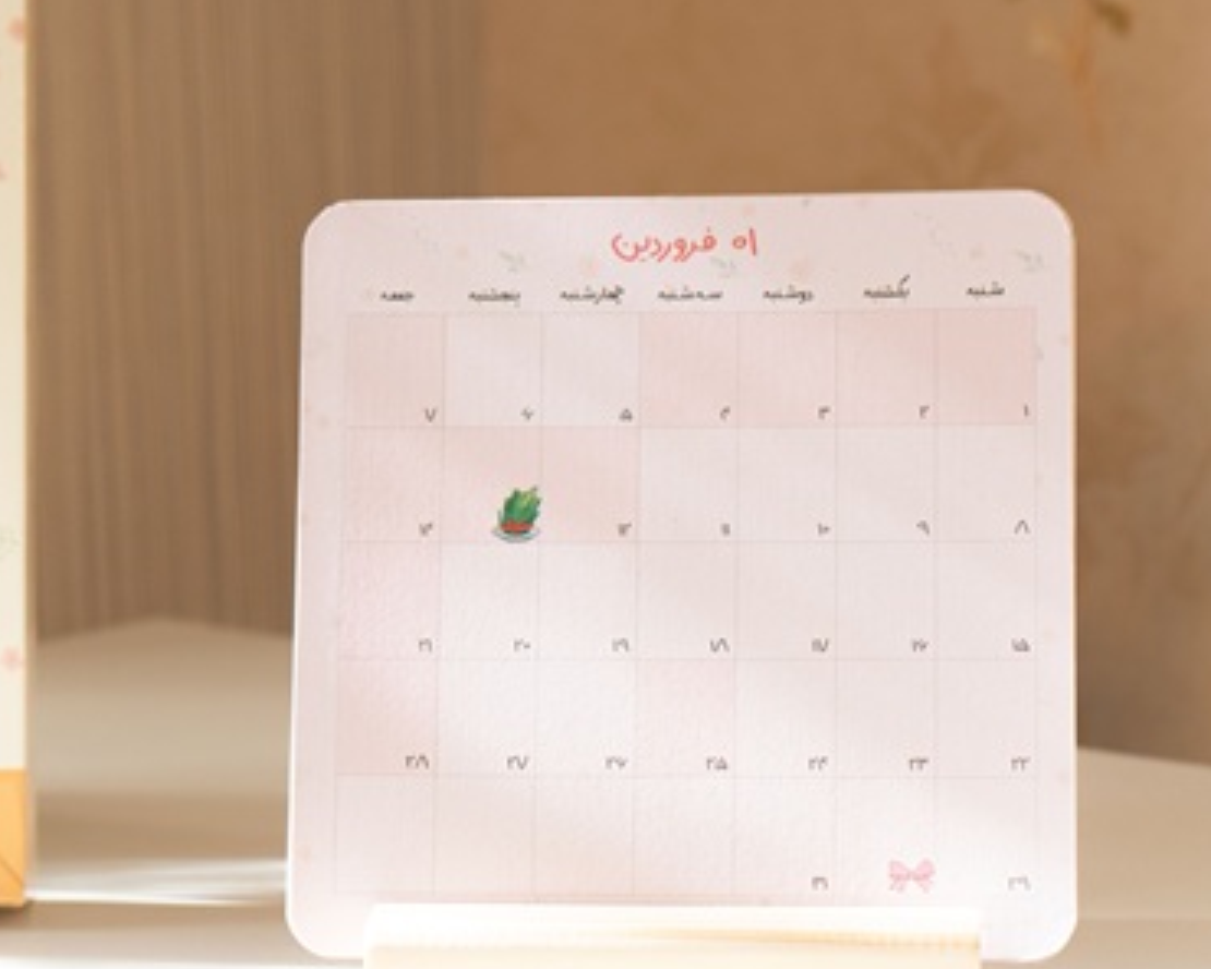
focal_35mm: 133
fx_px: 4767
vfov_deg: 11.6
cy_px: 481
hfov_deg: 14.4
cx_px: 200
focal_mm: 50
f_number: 5
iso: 250
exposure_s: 1/80
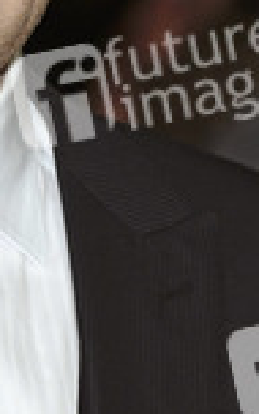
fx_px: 4540
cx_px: -97
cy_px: -52
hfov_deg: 3.3
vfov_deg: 5.2
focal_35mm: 402
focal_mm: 100
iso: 640
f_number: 4.5
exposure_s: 1/250
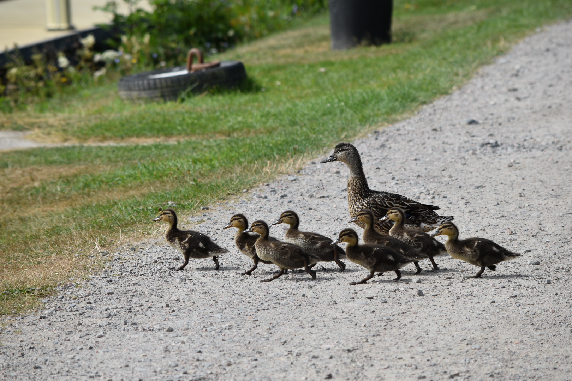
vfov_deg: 5.0
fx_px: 4409
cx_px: 286
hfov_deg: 7.4
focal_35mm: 278
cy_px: 190
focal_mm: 185
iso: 200
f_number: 7.1
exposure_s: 1/800
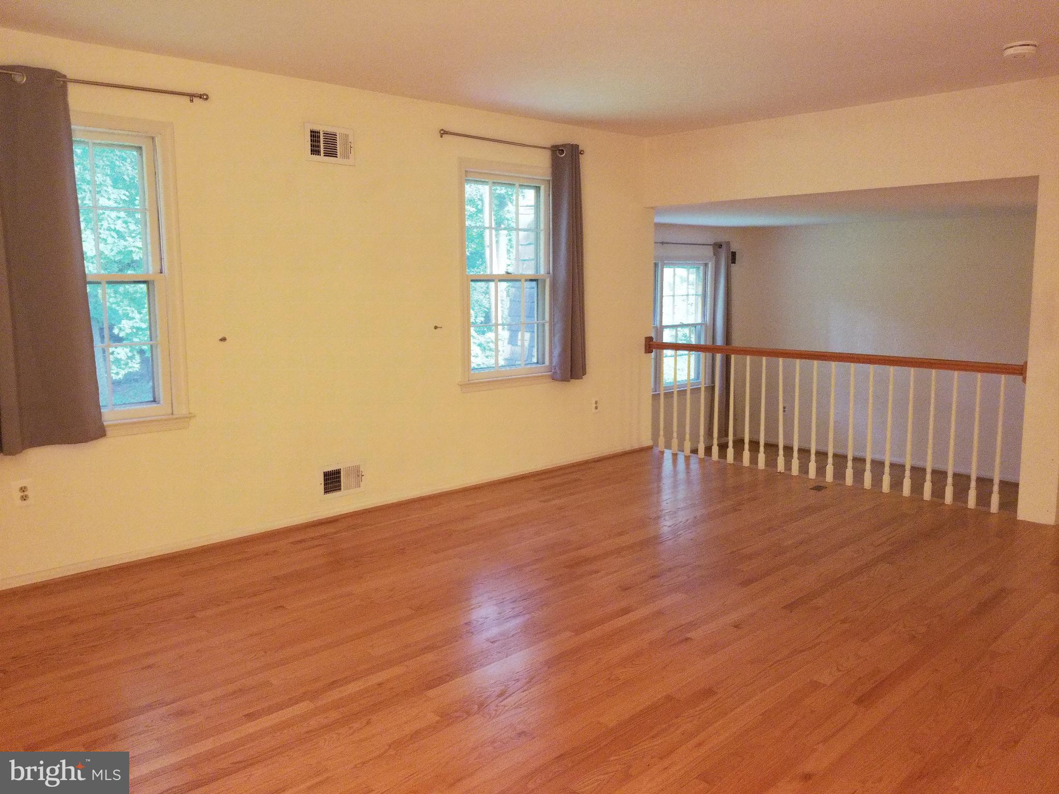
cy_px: 397
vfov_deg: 53.1
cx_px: 530
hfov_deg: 67.3
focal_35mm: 26
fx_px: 795
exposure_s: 1/11
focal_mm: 4.25
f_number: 1.7
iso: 200
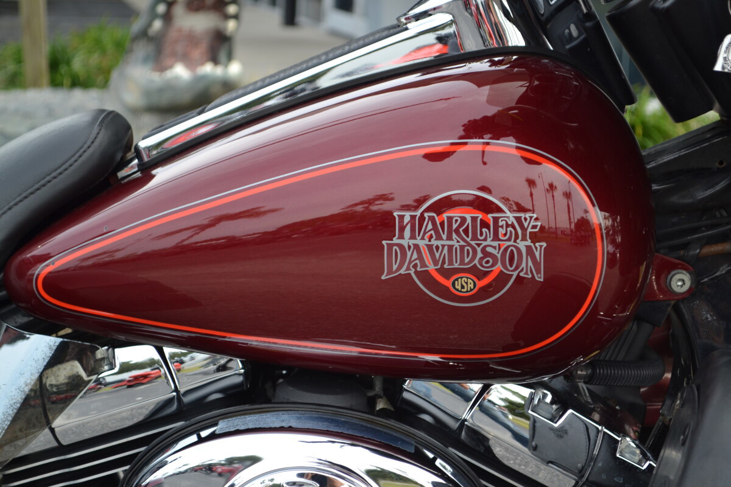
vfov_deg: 16.6
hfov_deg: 24.6
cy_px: 244
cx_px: 366
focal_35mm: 82
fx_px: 1675
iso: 200
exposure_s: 1/125
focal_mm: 55
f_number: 5.6
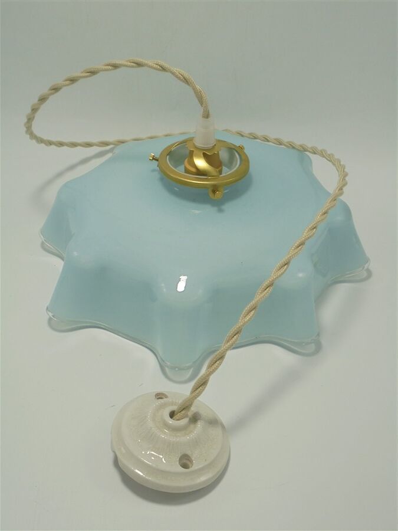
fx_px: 583
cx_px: 199
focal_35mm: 38
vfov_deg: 49.0
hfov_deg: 37.7
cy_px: 266
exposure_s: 1/100
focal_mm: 6.9
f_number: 4.2
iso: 100
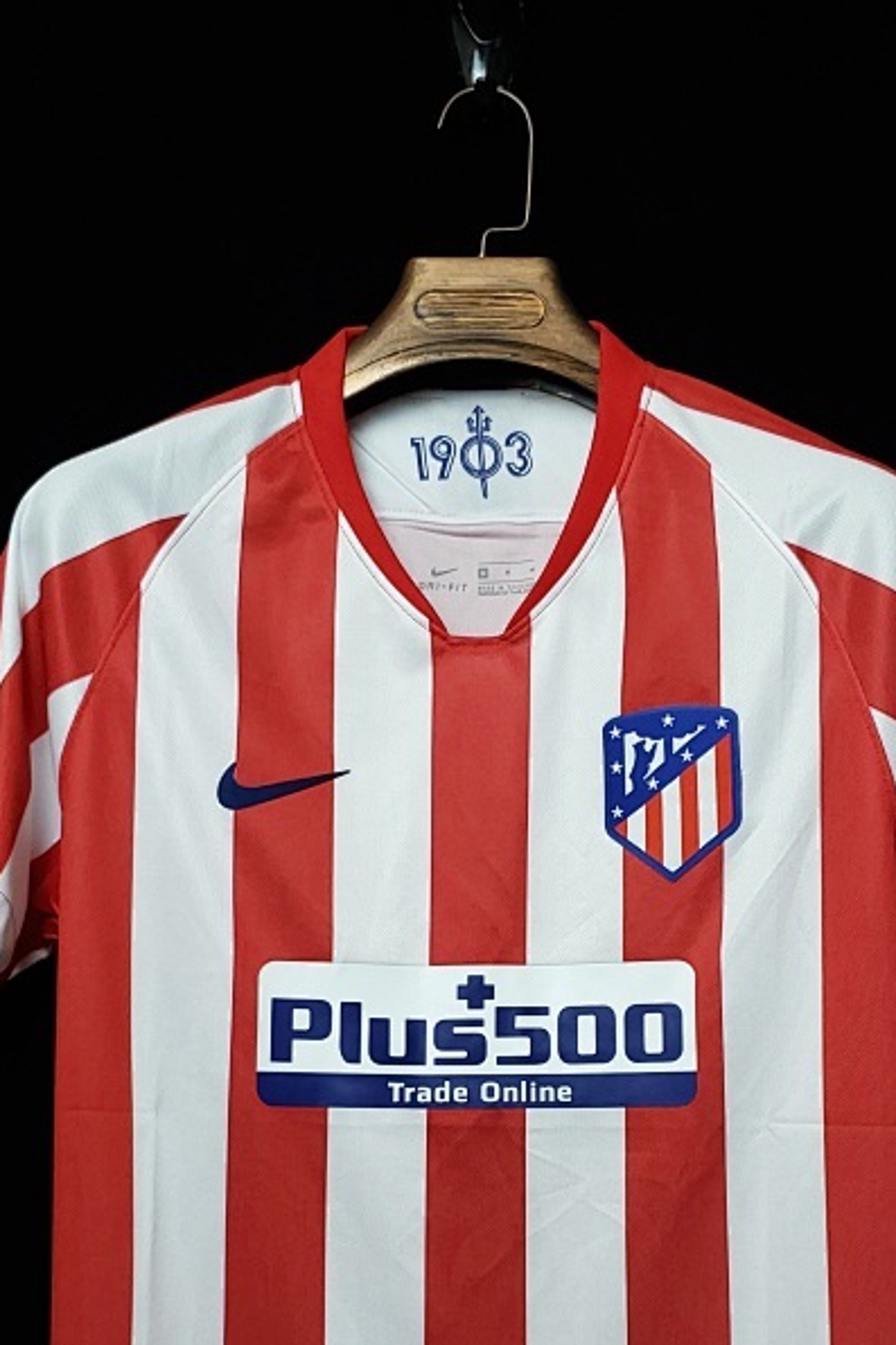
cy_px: 1045
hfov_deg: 27.5
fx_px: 1830
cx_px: 476
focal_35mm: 49
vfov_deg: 39.0
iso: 100
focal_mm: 4.3
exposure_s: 1/50
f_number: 1.5
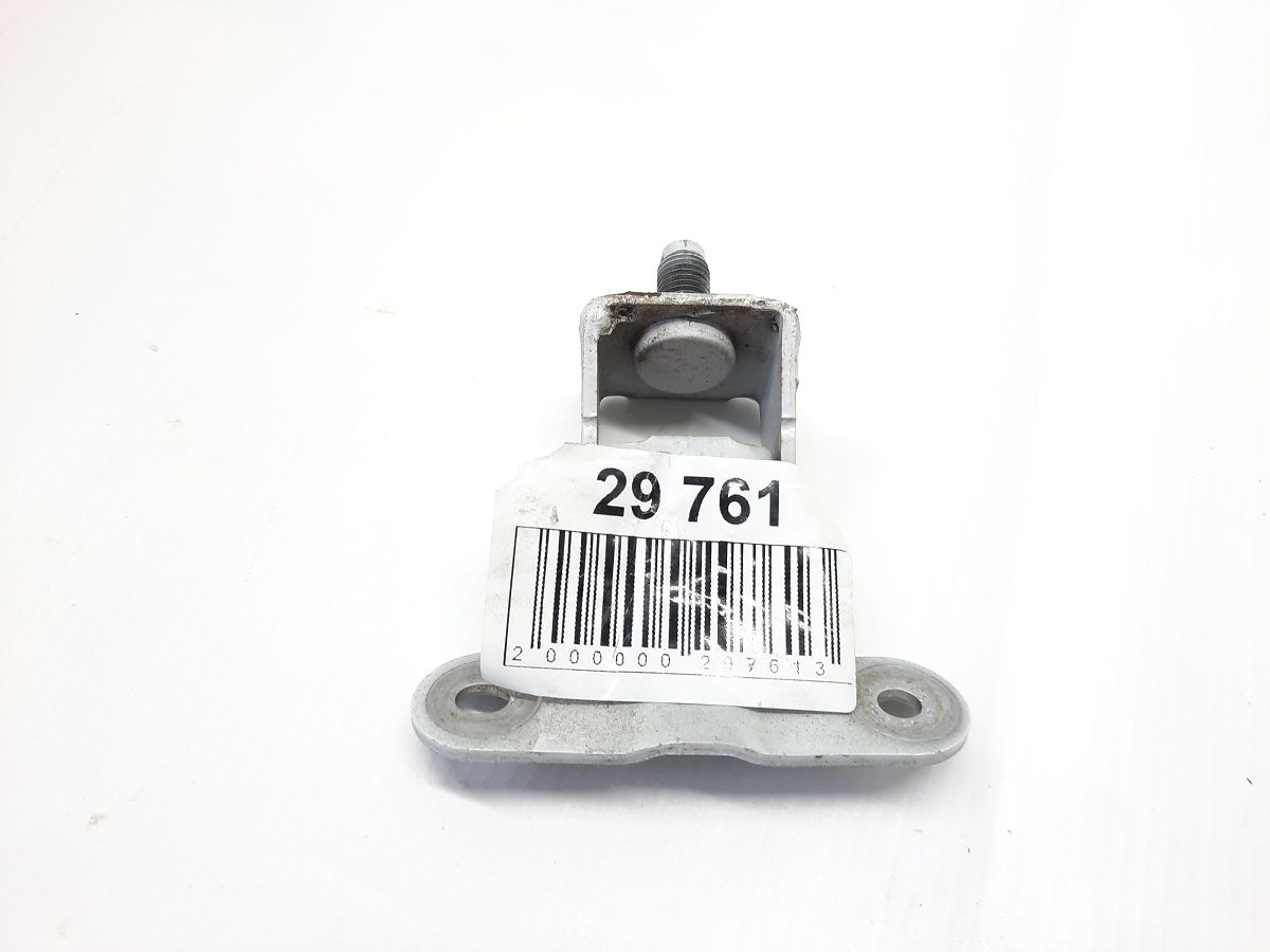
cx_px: 635
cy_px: 476
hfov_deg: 69.4
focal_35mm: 25
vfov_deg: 54.9
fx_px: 917
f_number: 2
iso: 125
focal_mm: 4.6
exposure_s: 1/50
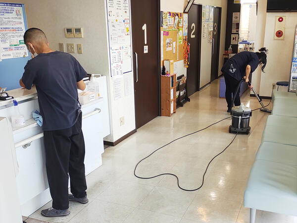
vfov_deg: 48.2
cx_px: 148
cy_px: 112
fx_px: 249
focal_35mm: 29
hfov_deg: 61.7
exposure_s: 1/120
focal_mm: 4.15
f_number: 2.2
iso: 32
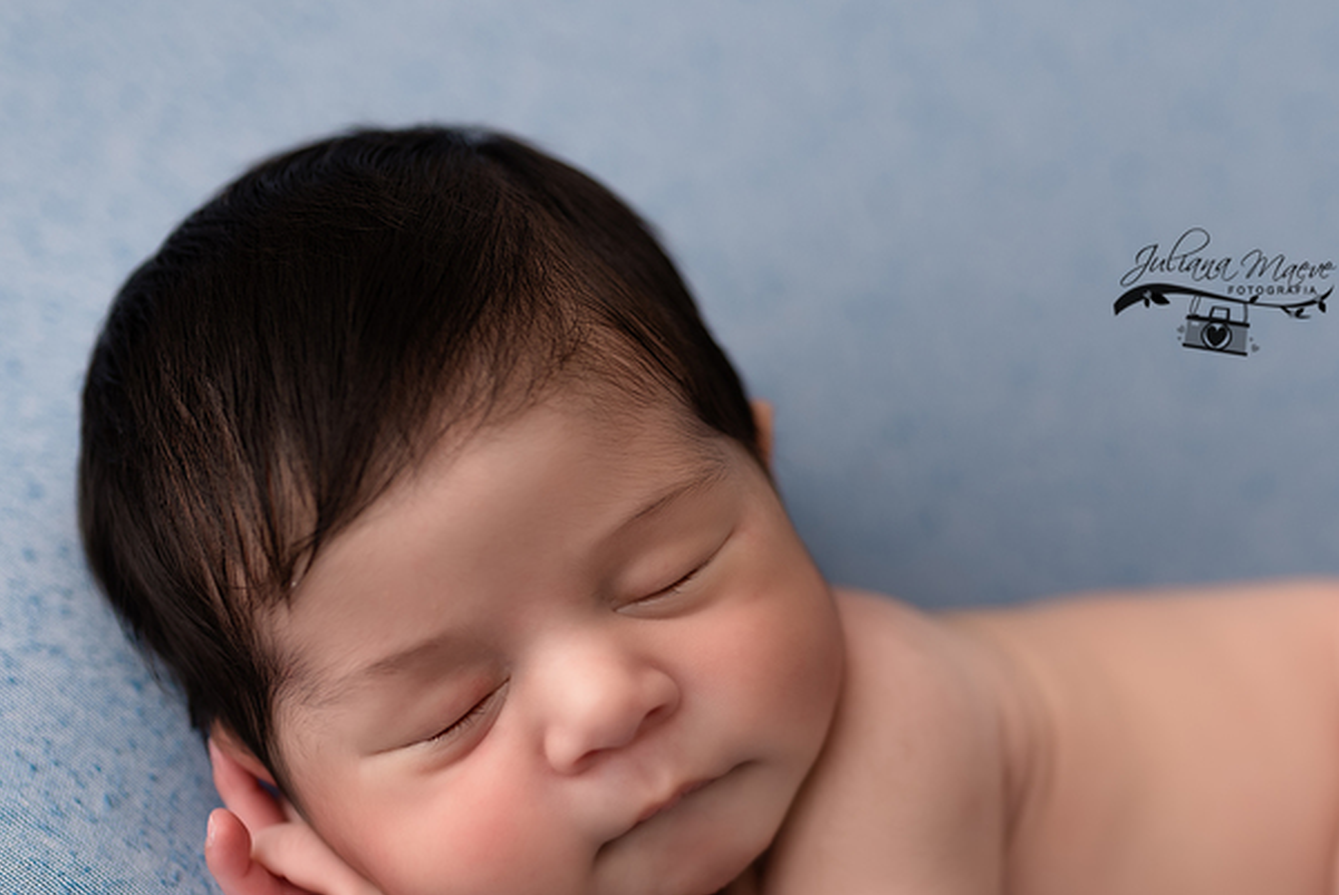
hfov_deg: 28.6
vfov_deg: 19.4
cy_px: 606
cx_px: 917
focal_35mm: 70
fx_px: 2605
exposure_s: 1/250
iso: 100
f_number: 2
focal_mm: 35
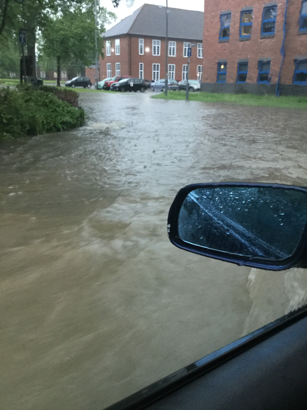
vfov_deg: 58.4
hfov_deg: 45.4
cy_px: 205
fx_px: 367
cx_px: 154
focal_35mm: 31
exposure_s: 1/33
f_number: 2.4
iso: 200
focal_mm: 3.3
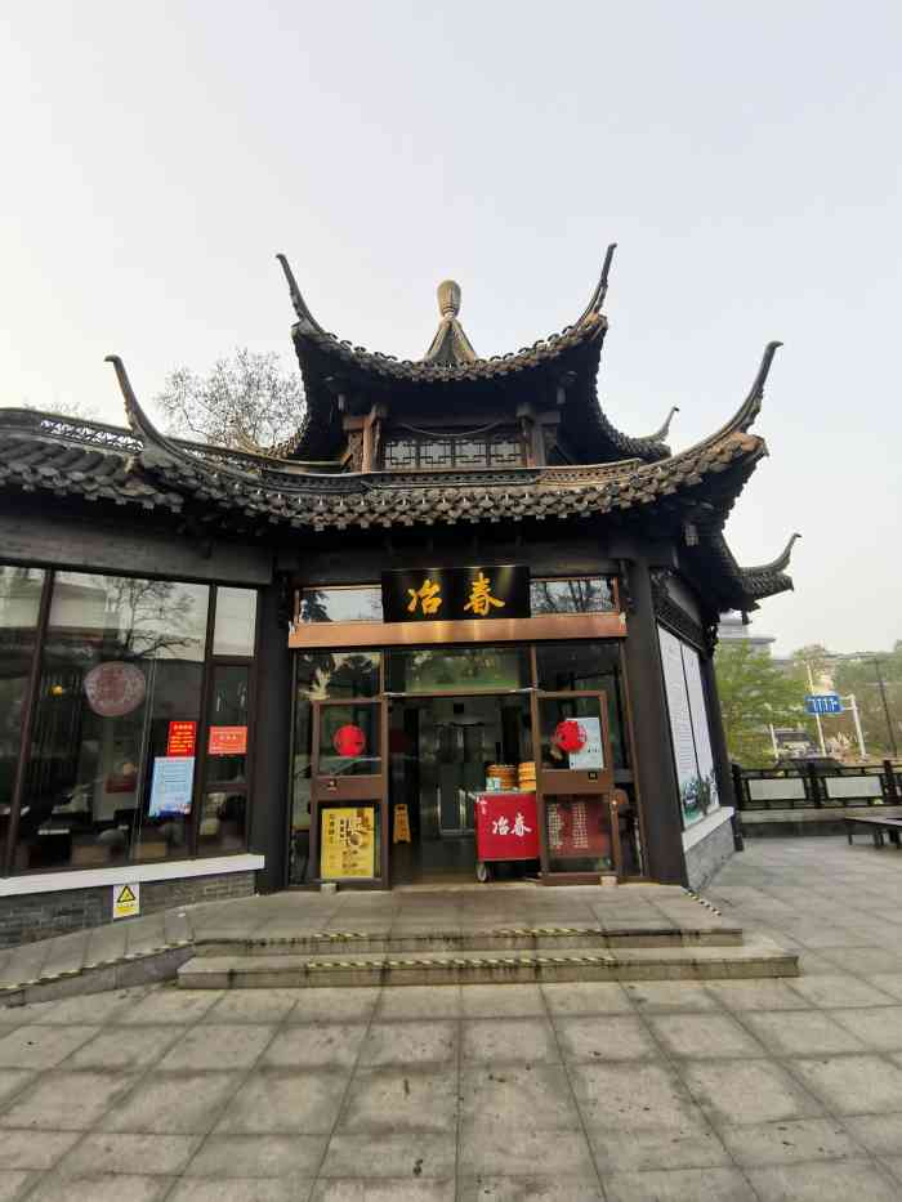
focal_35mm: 17
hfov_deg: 74.7
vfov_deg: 91.0
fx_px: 590
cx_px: 451
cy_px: 601
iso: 50
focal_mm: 2.23
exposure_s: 1/189
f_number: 2.2
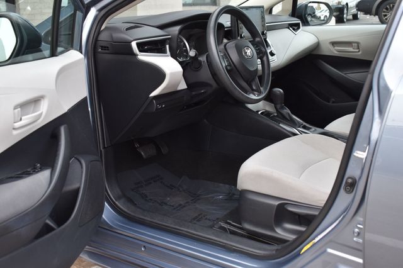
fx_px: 503
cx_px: 202
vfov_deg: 29.8
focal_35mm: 45
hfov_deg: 43.6
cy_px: 134
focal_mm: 30
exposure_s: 1/160
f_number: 6.3
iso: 400
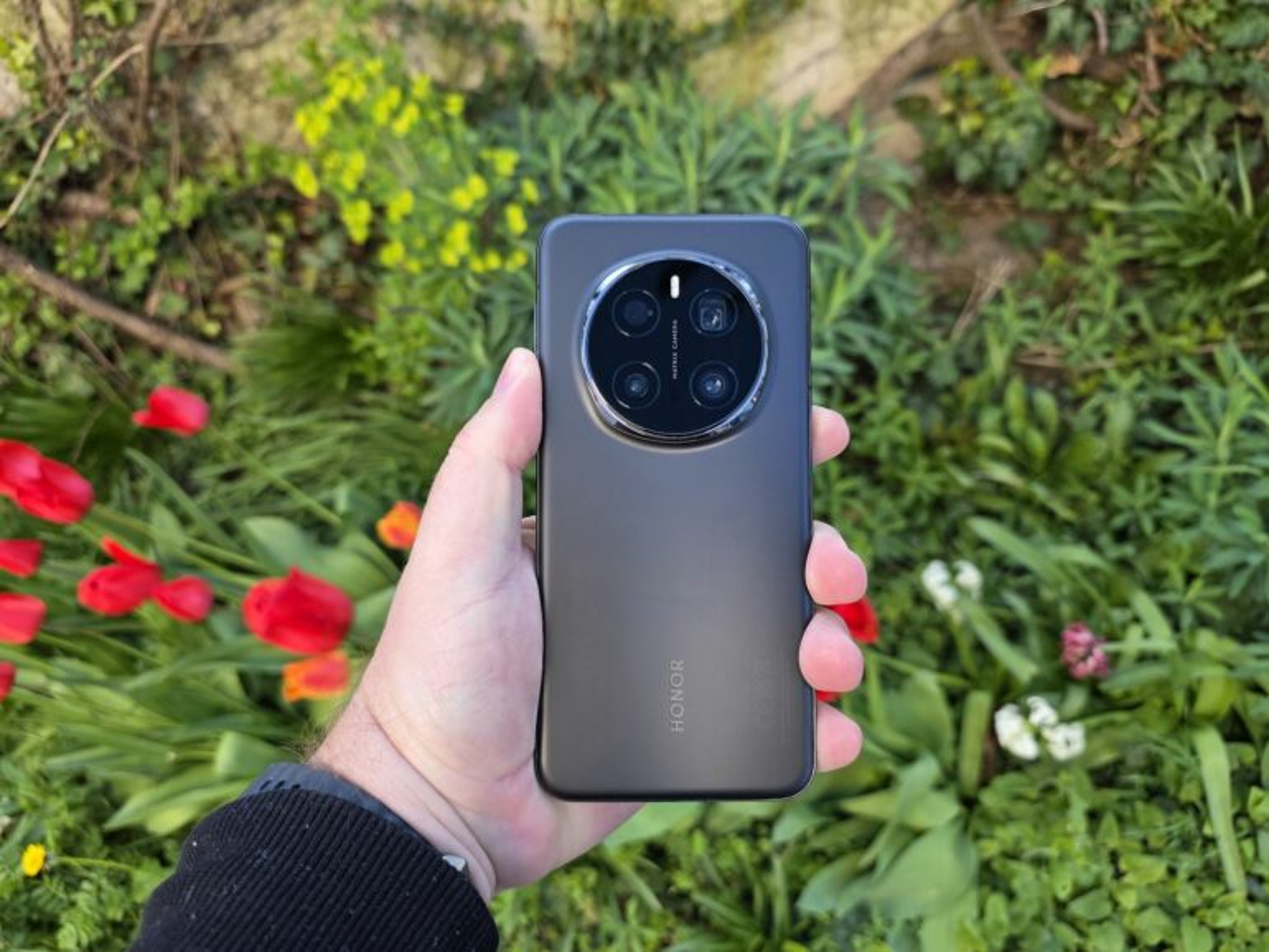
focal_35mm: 23
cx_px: 634
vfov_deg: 58.9
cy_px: 476
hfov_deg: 73.9
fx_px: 843
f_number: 1.7
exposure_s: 1/180
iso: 50
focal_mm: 6.3
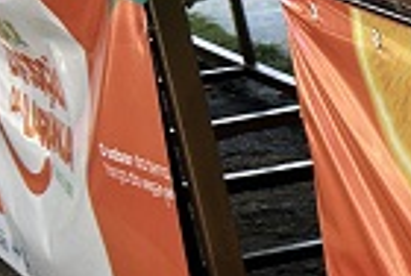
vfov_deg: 8.7
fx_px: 1762
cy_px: 467
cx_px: 1092
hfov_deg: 10.7
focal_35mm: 154
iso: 50
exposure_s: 1/544
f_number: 1.5
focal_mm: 5.7
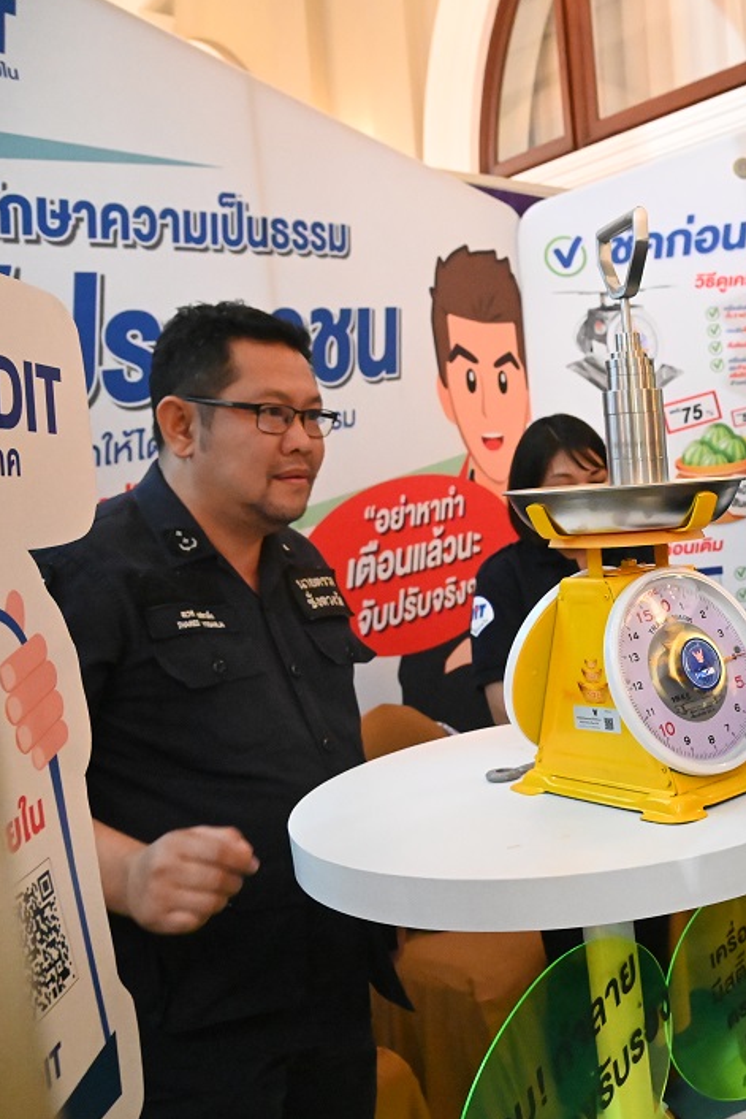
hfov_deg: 32.6
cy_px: 556
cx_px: 774
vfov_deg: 51.9
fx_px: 1149
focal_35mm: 37
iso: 22800
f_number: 6.3
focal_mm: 24
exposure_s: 1/160
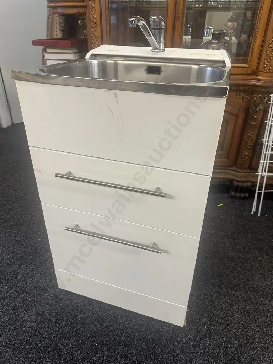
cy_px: 182
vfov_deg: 71.6
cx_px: 136
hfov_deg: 56.8
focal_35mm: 24
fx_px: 252
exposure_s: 1/100
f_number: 1.78
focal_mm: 6.86
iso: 200
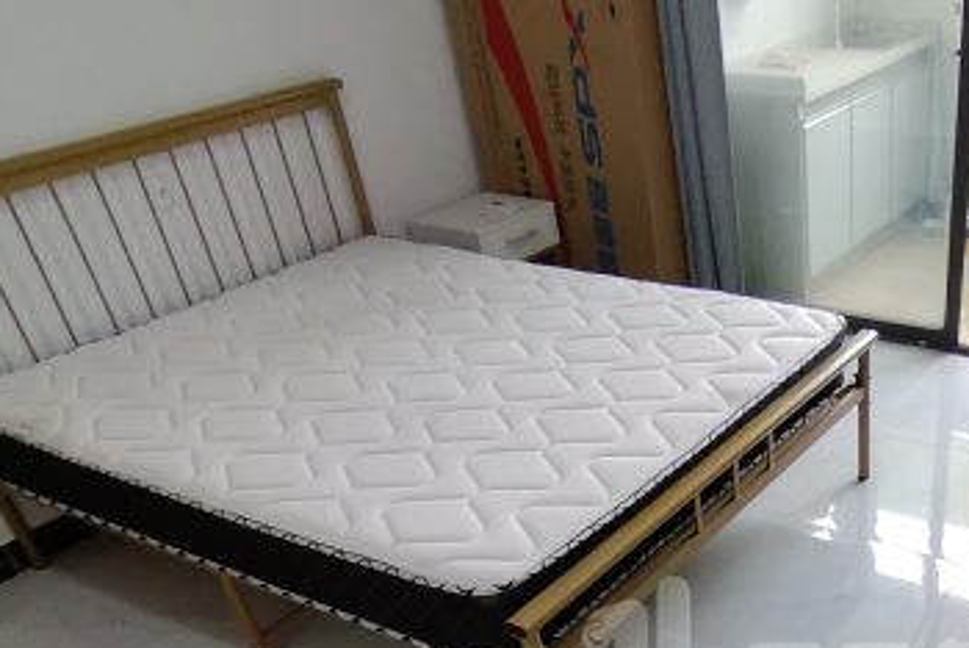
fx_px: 1024
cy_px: 654
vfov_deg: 32.2
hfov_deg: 47.6
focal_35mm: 38
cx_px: 789
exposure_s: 1/50
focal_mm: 1.68
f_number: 2.2
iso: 125
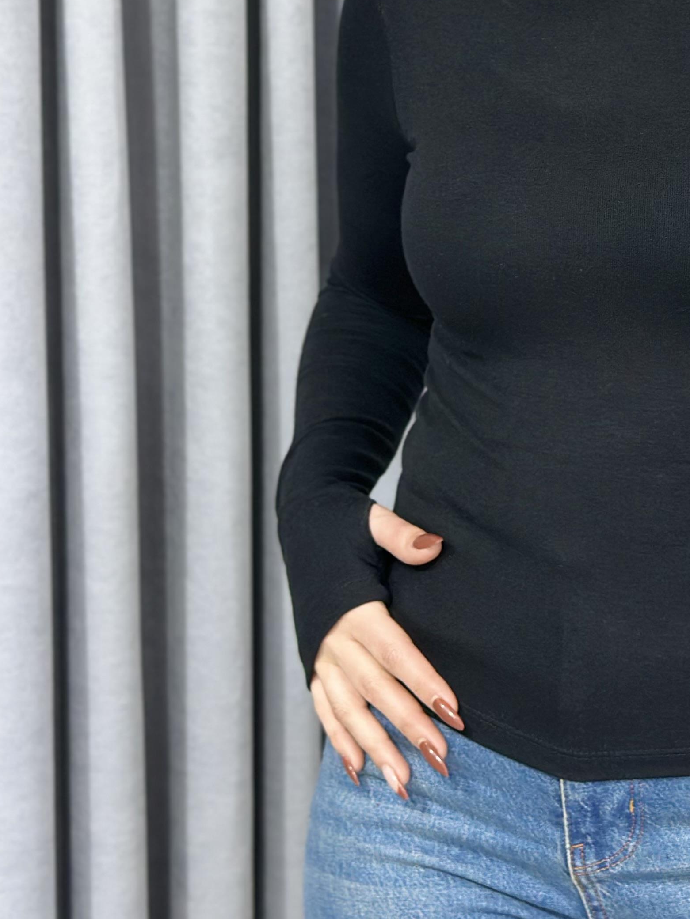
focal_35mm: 93
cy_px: 171
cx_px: 657
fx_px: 2471
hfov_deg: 15.7
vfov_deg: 20.8
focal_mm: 6.86
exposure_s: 1/50
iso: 100
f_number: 1.78
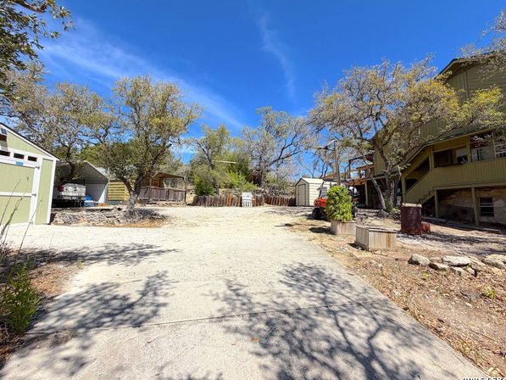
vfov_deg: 81.7
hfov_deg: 98.1
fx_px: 219
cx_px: 259
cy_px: 182
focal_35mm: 15
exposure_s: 1/1001
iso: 20
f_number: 2.2
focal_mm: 2.22
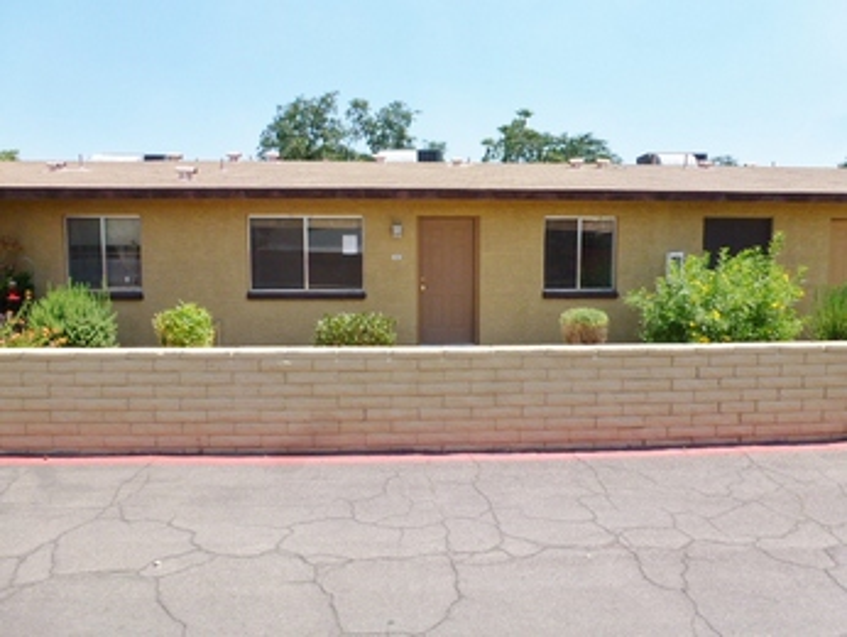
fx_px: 612
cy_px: 318
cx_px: 424
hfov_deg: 69.4
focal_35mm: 25
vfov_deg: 54.9
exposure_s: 1/640
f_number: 4
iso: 100
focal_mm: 4.3
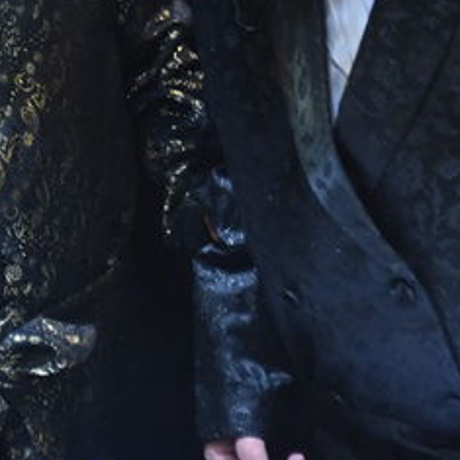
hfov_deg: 2.6
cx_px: -112
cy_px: -158
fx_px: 10028
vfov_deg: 2.6
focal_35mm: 667
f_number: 5.6
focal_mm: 180
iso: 5000
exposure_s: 1/100
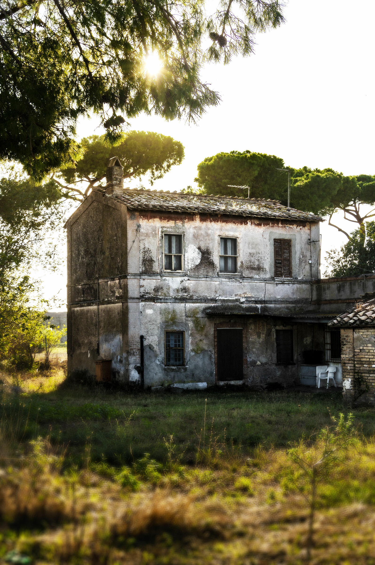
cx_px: 188
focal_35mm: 57
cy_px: 282
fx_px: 892
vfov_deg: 35.1
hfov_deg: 23.7
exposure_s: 1/320
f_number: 10
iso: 400
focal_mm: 38
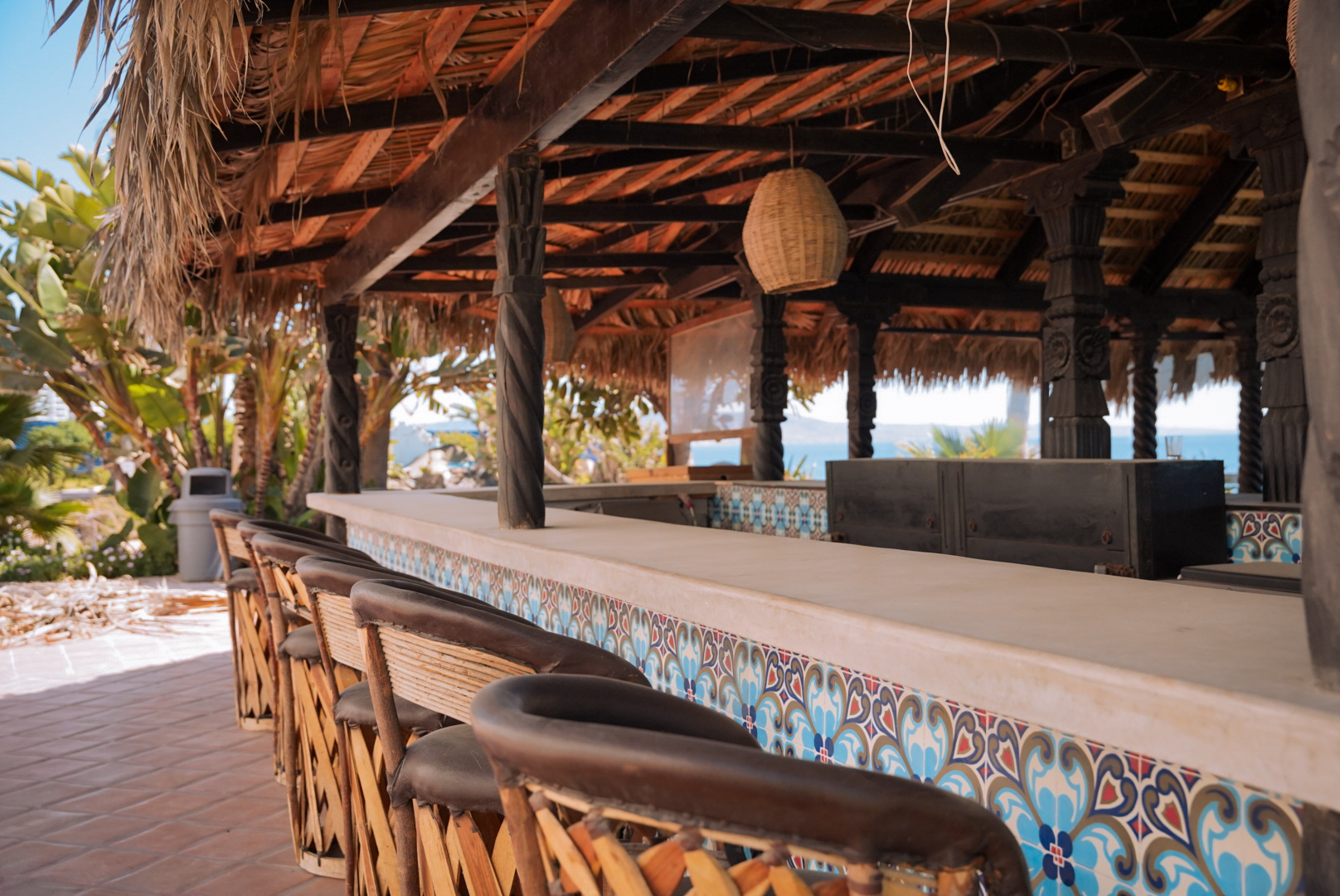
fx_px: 1319
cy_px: 448
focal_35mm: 35
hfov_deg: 53.9
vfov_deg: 37.5
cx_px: 670
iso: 1600
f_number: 4
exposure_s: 1/4000
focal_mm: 35.4
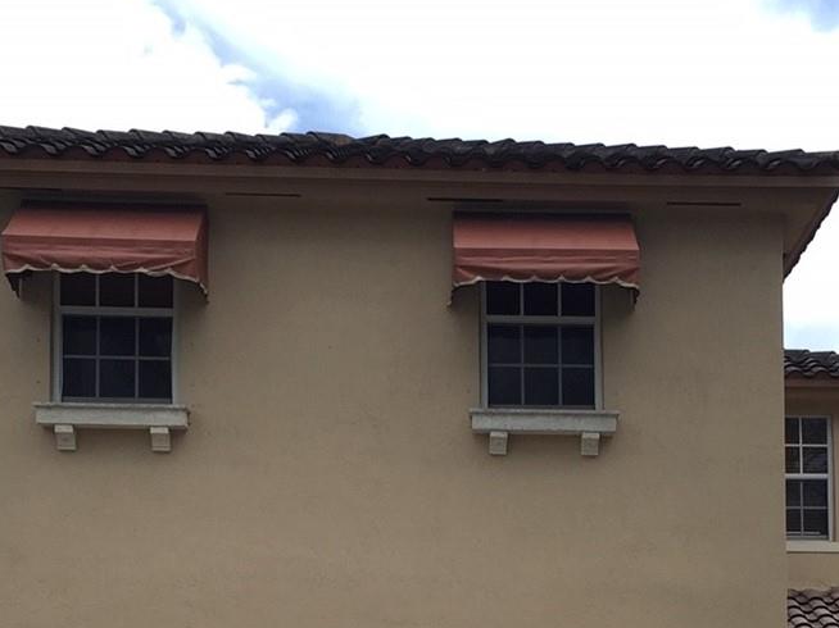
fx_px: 1720
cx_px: 544
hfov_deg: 27.3
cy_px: 711
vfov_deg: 19.7
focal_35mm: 71
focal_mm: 4.15
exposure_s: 1/1236
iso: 32
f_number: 2.2
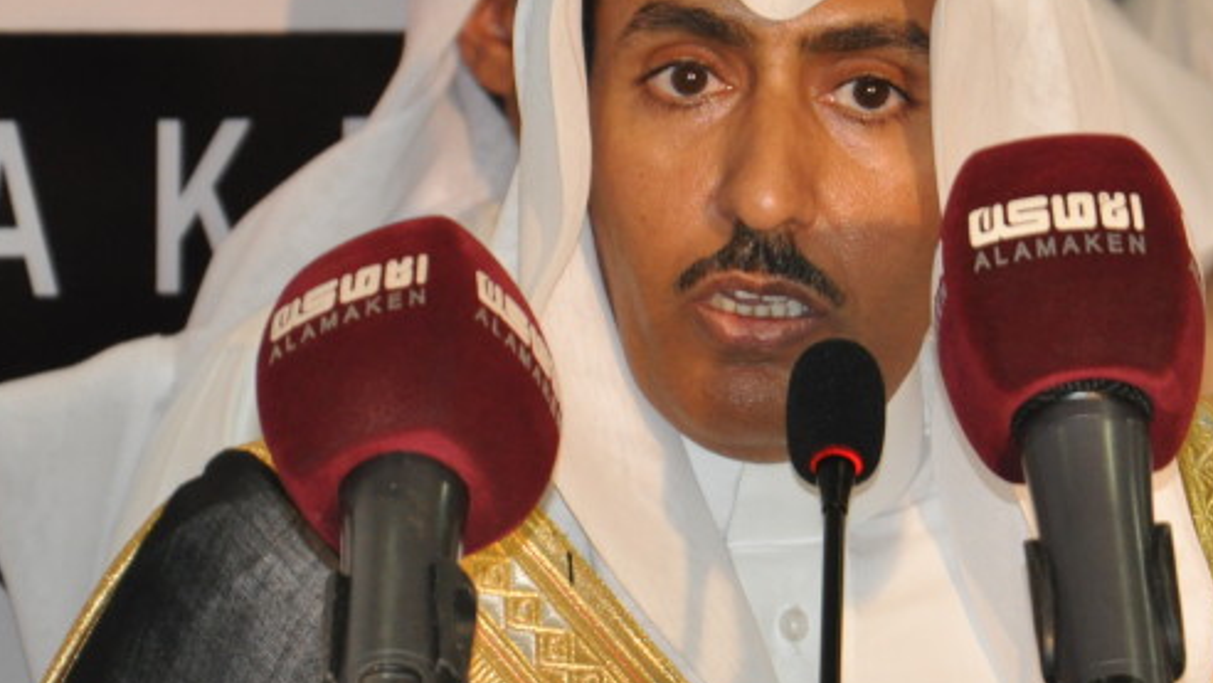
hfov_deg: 6.3
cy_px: 530
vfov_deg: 3.5
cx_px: 772
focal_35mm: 343
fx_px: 11037
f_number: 6.3
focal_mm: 105
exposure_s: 1/80
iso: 1000
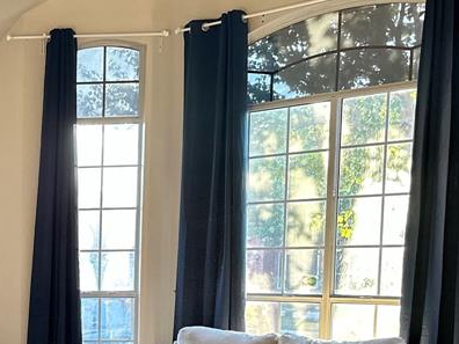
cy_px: 334
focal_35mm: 62
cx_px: -109
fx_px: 822
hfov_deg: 27.1
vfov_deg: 22.8
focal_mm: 6.86
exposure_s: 1/60
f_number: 1.78
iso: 250
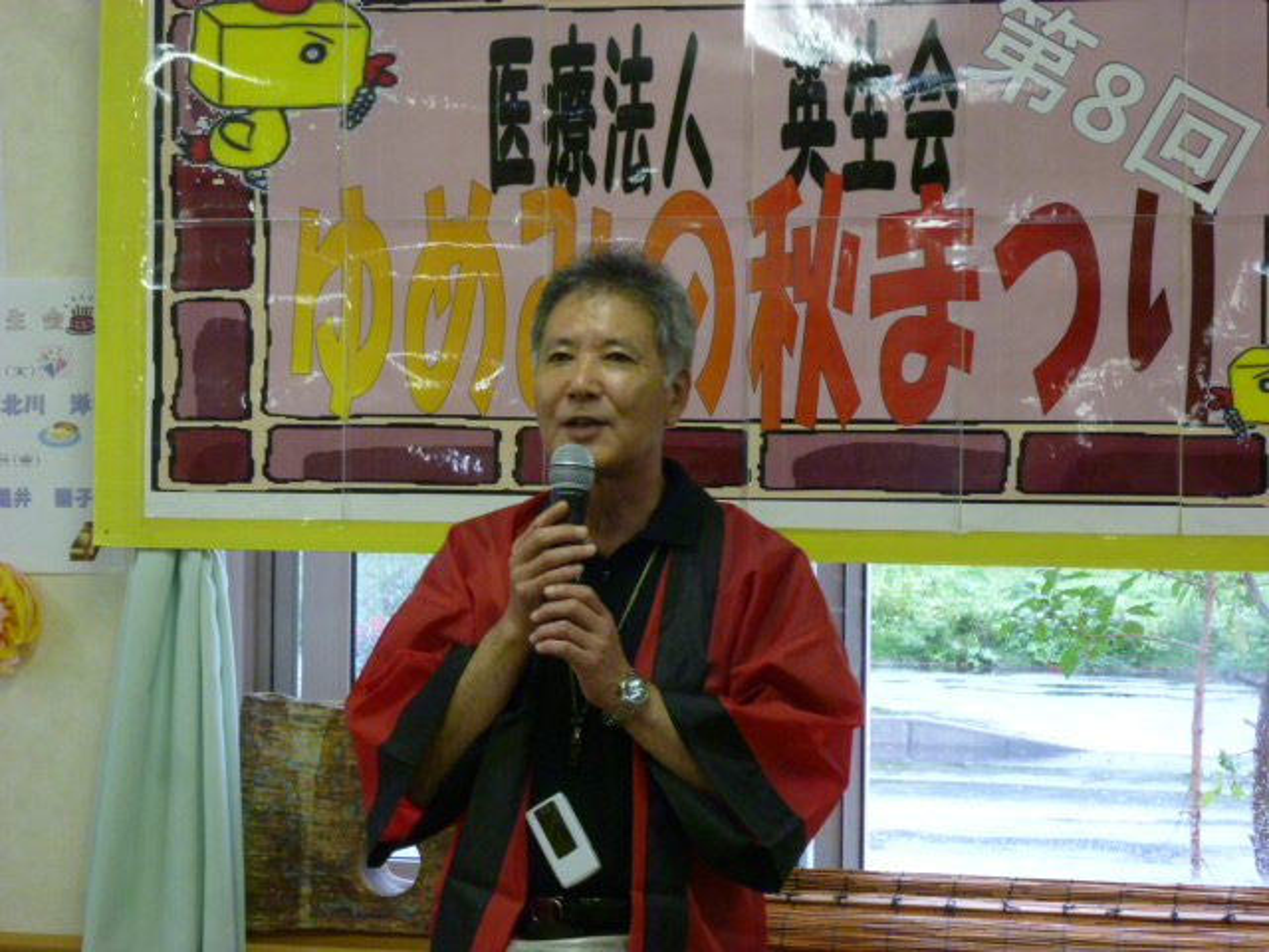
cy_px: 476
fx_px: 3336
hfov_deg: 21.5
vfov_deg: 16.2
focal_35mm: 91
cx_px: 634
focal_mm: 16.2
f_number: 5.7
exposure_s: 1/25
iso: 400
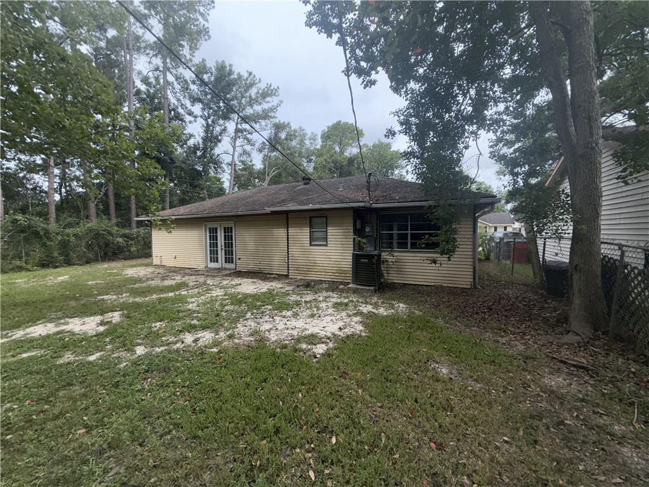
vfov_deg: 85.7
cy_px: 244
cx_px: 324
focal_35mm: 14
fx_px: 262
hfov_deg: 102.1
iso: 16
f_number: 2.2
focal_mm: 2.22
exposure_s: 1/370
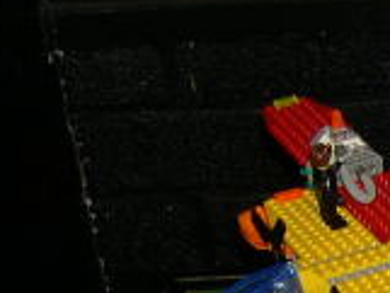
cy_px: 484
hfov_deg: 9.6
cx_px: 836
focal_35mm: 189
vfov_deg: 7.7
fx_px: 2131
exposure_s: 1/60
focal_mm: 8
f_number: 2.8
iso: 100
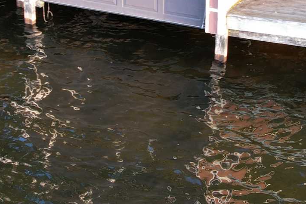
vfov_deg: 14.2
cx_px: 136
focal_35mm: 95
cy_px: 11
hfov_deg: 21.4
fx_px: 807
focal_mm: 8.38
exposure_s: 1/80
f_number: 2.8
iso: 110
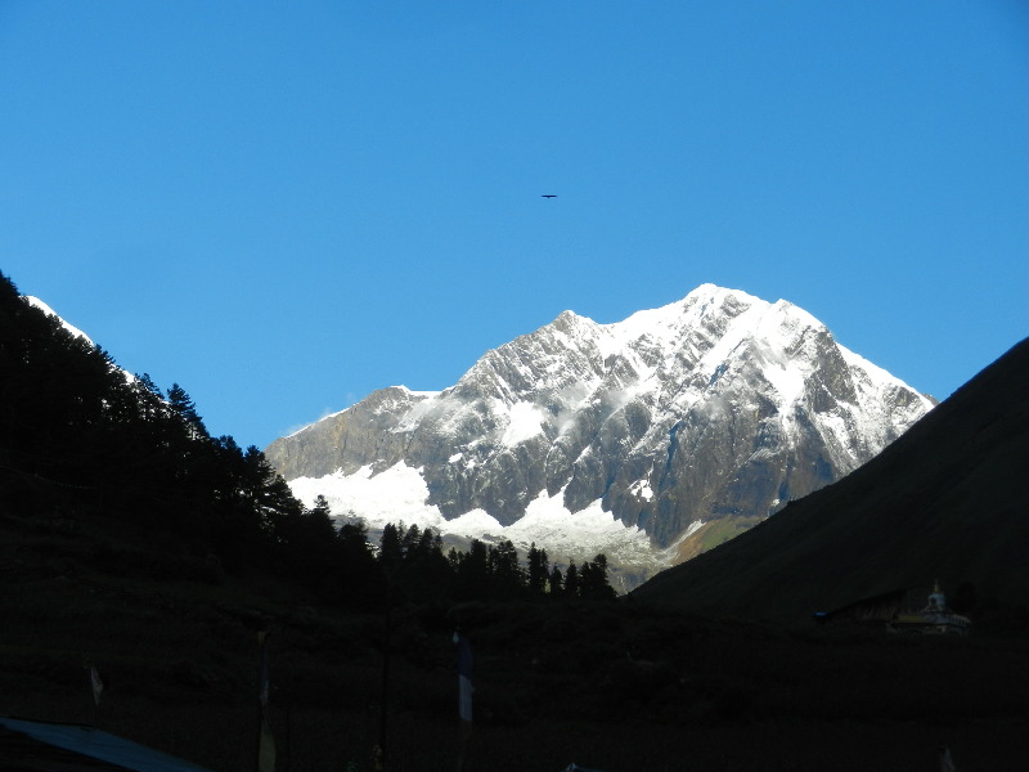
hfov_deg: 21.5
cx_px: 514
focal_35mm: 91
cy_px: 386
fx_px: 2705
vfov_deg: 16.2
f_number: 4.9
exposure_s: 1/800
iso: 160
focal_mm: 16.3
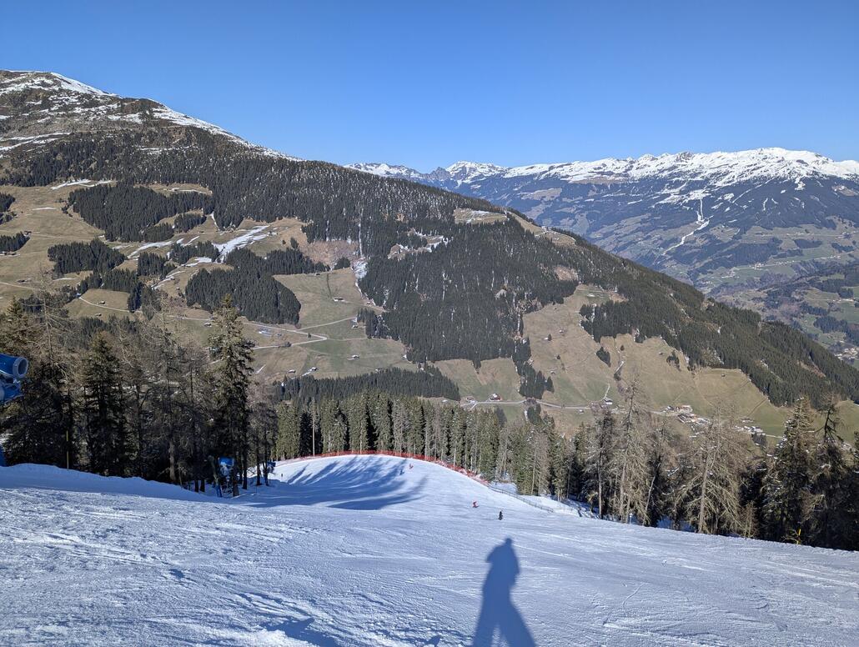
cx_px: 430
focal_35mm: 24
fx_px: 597
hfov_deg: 71.5
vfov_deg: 57.0
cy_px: 324
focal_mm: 6.81
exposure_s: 1/3236
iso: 43
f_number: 1.85
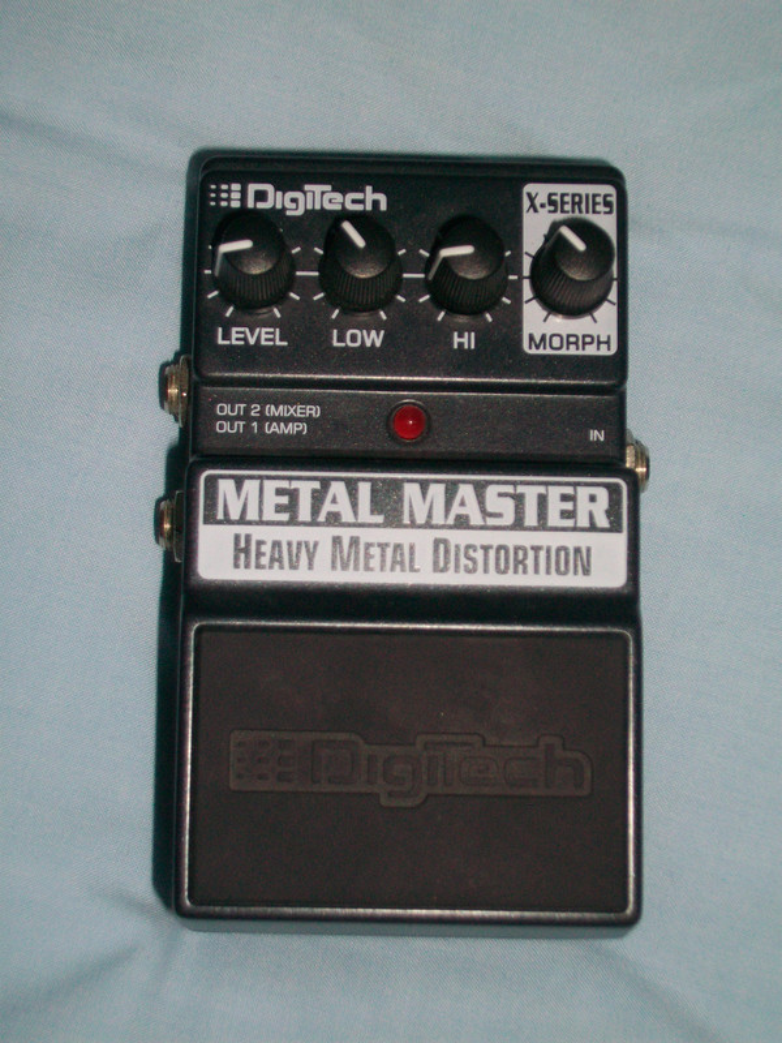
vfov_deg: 31.2
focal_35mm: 62
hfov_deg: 23.7
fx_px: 1867
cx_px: 391
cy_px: 522
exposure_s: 1/80
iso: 120
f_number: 4.1
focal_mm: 11
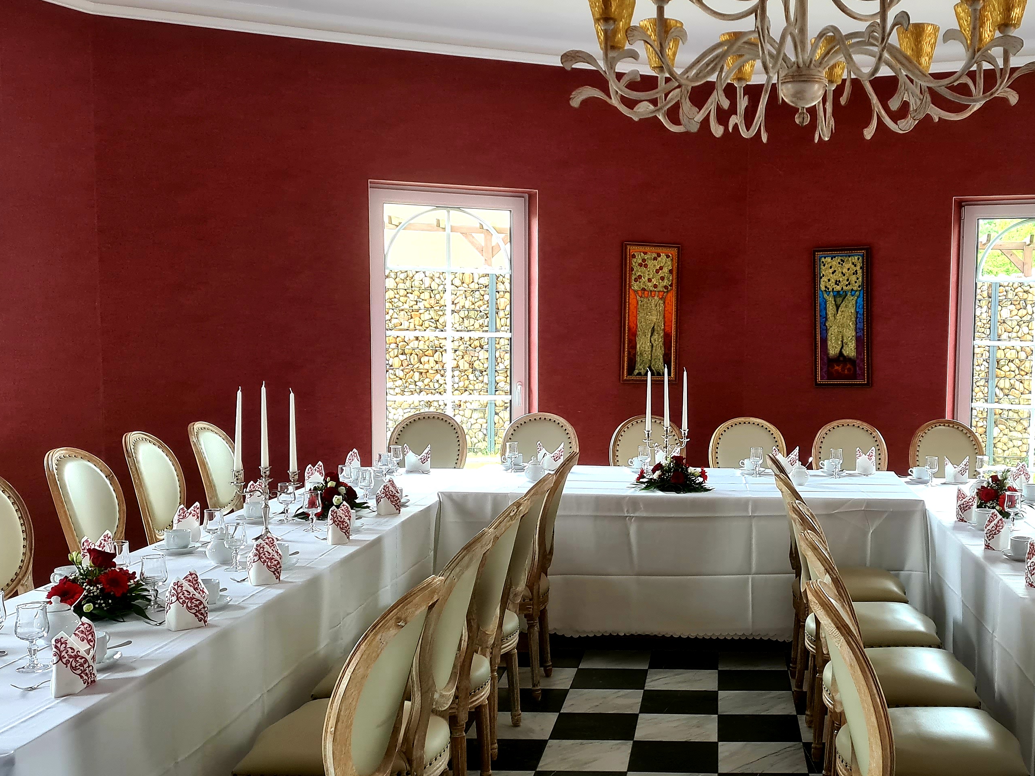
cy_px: 437
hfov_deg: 44.6
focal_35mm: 41
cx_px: 748
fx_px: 1226
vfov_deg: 35.1
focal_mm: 5.4
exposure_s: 1/50
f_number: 1.8
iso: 125
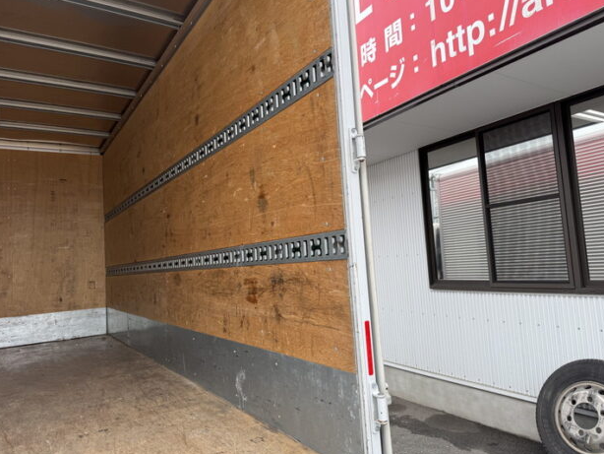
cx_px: 310
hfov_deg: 69.4
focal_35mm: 25
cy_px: 223
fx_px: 436
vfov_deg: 54.9
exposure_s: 1/539
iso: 100
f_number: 1.78
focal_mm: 6.76
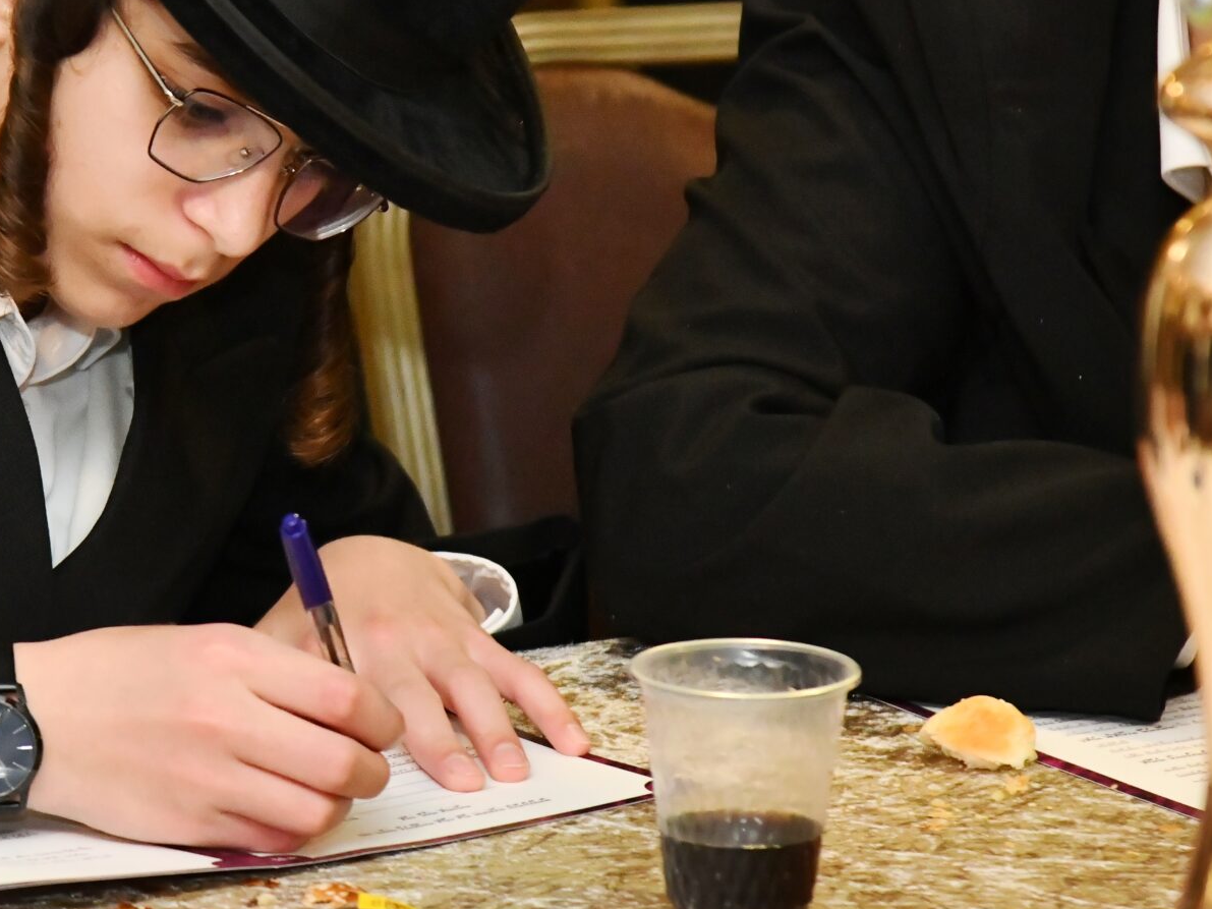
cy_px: 305
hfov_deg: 8.0
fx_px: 8682
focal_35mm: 248
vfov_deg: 6.0
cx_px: 149
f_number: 5
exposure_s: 1/200
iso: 4000
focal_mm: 120
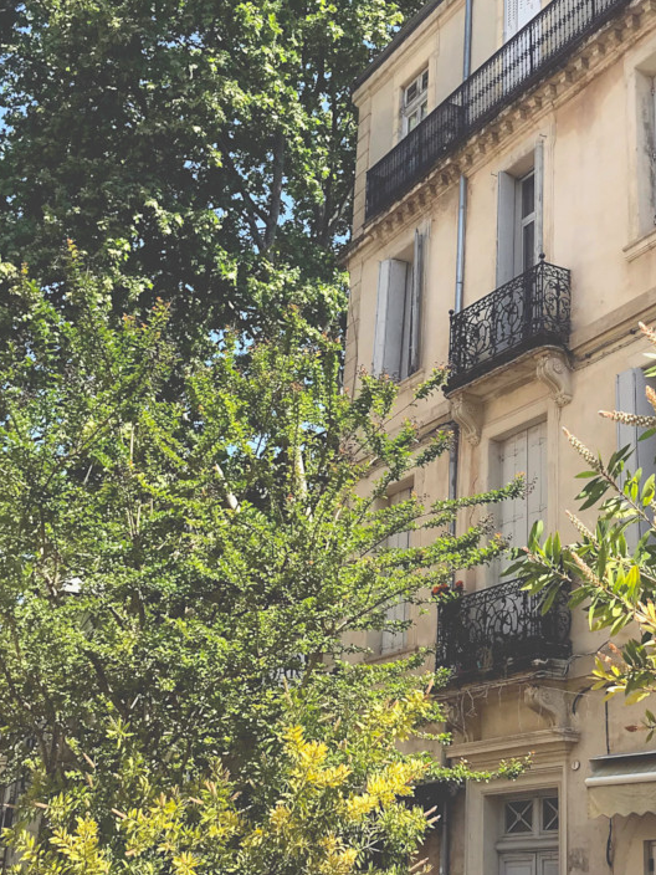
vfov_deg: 36.1
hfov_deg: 27.1
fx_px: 1339
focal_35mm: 53
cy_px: 377
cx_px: 493
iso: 20
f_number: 1.8
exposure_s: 1/1259
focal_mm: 3.99
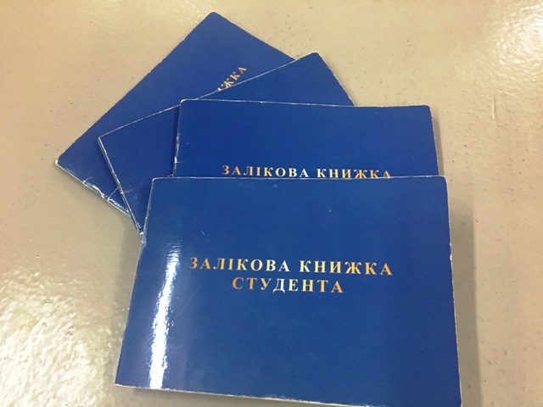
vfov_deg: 48.2
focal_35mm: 29
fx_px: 455
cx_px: 272
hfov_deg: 61.7
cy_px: 204
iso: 160
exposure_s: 1/33
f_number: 2.2
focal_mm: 4.15
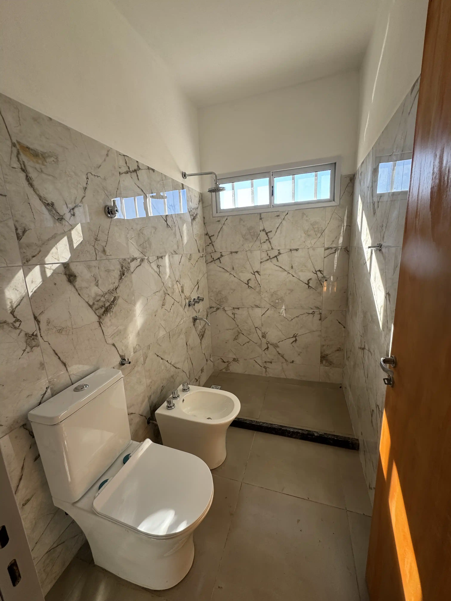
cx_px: 226
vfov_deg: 102.1
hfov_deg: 85.7
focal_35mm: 14
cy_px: 300
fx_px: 243
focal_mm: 2.22
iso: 40
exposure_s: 1/100
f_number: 2.2
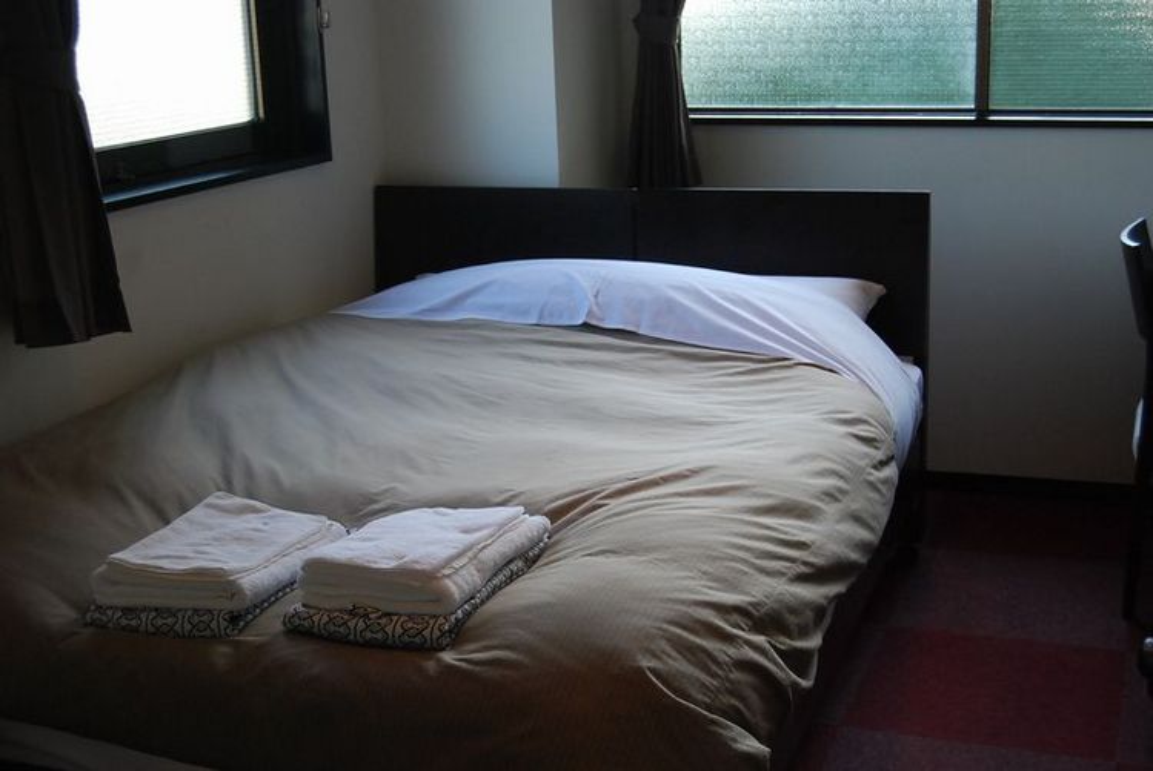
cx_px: 576
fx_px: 1539
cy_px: 386
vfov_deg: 28.1
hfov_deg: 41.1
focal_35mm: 48
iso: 800
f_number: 5
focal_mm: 32
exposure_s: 1/160
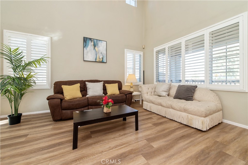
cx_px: 124
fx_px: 96
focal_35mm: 14
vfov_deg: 81.1
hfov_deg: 104.3
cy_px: 82
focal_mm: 14
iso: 200
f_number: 4.5
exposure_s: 1/80
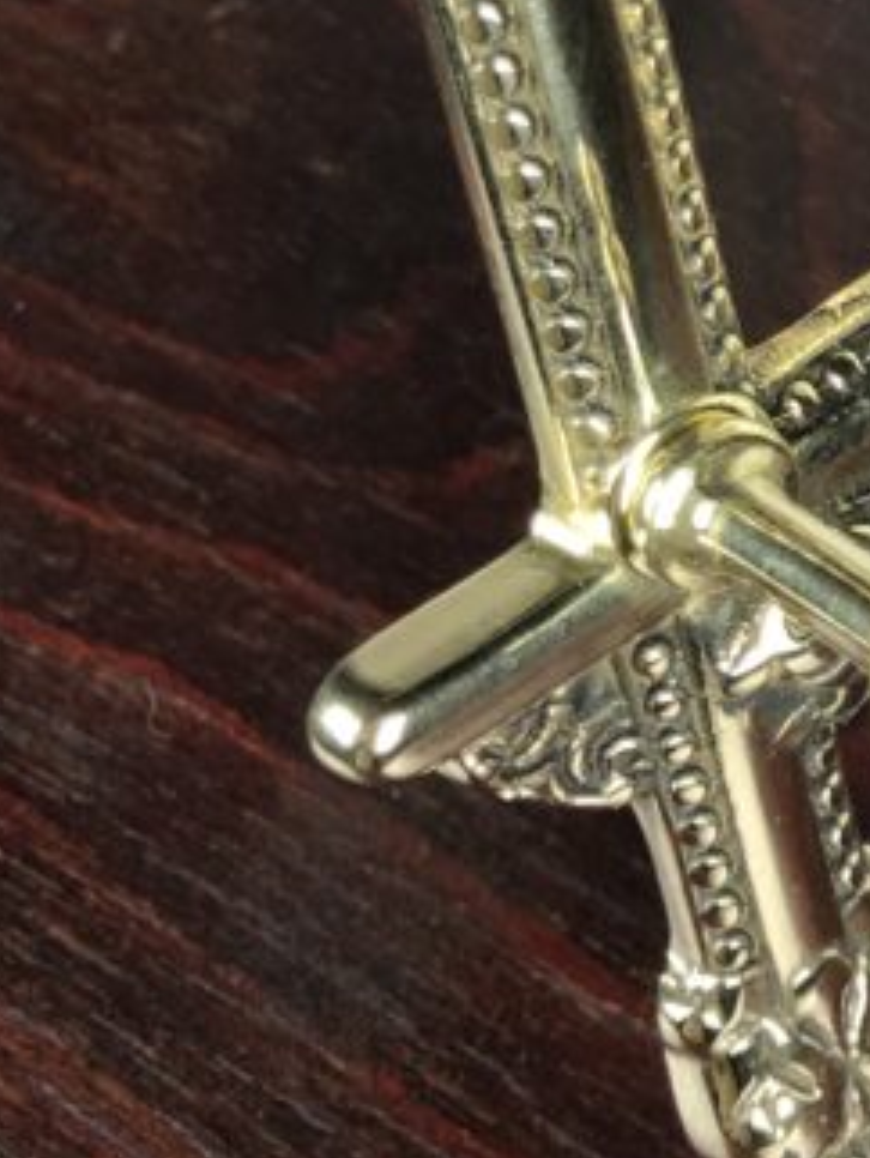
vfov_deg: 21.0
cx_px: 1298
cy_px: -104
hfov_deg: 15.4
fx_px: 2978
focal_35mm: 89
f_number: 1.8
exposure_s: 1/33
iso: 25
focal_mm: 4
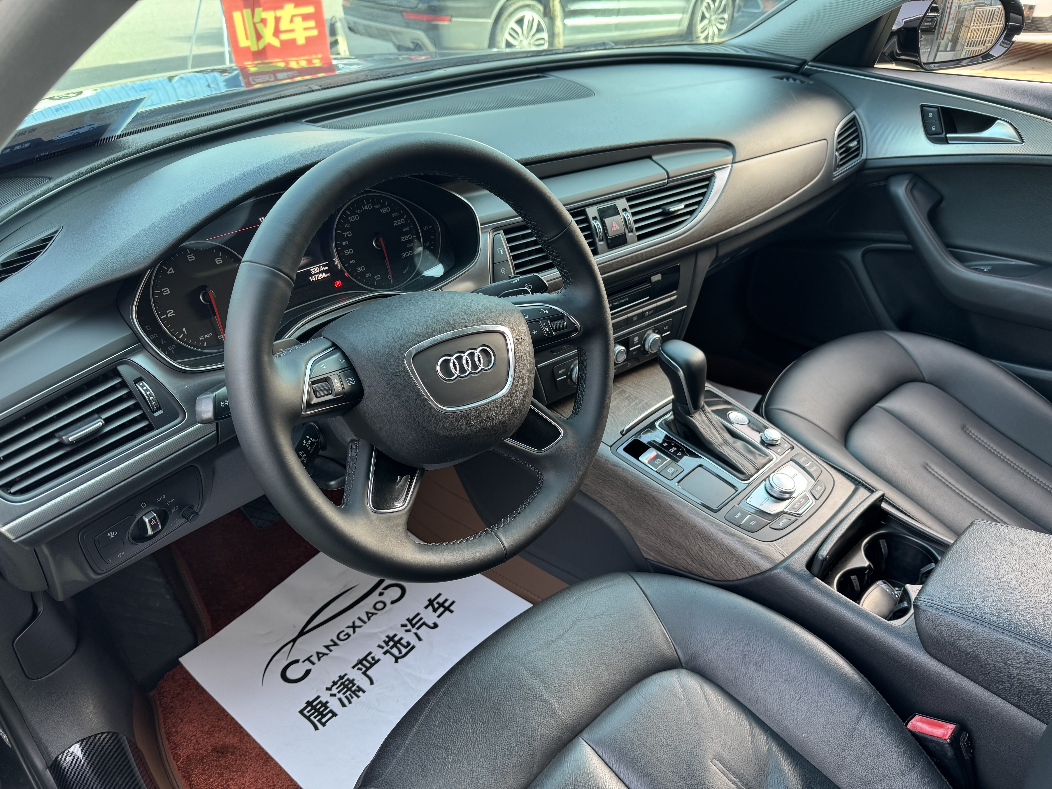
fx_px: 729
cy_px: 394
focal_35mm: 24
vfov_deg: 56.8
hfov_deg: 71.6
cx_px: 526
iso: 125
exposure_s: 1/121
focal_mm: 6.76
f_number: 1.78
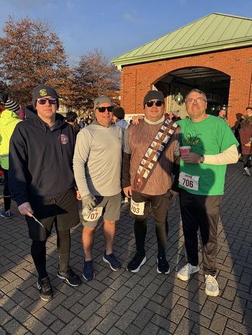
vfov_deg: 71.6
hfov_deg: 56.9
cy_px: 168
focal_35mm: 24
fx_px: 233
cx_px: 126
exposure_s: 1/2041
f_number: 1.78
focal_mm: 6.76
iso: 80
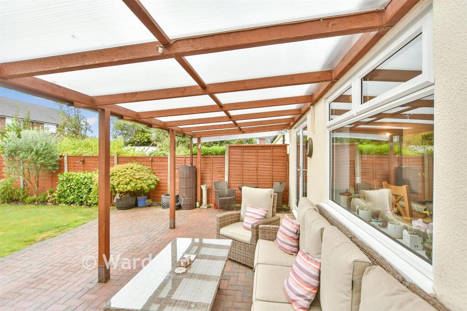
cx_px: 234
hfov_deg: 100.4
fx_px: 195
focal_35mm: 15
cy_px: 156
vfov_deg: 77.3
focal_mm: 10
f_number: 5.6
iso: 500
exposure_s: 1/125
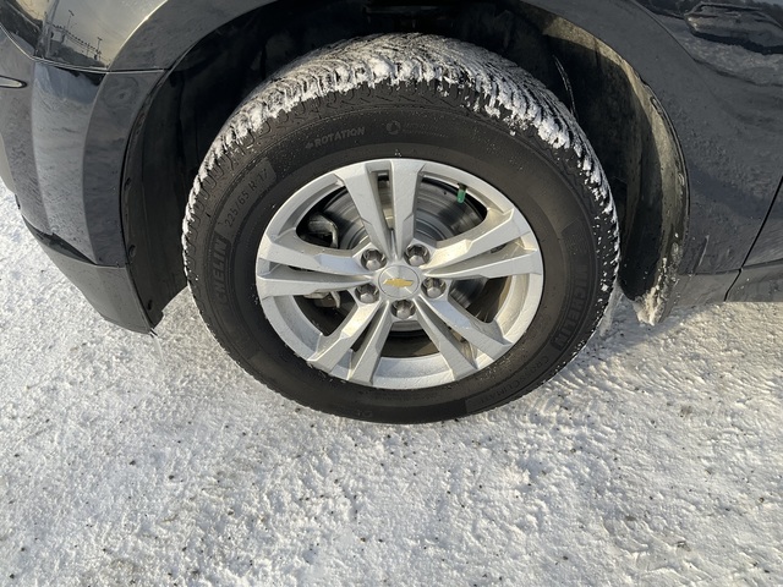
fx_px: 656
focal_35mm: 29
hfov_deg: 61.7
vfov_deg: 48.2
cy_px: 294
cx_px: 392
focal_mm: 3
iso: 25
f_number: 1.8
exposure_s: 1/792
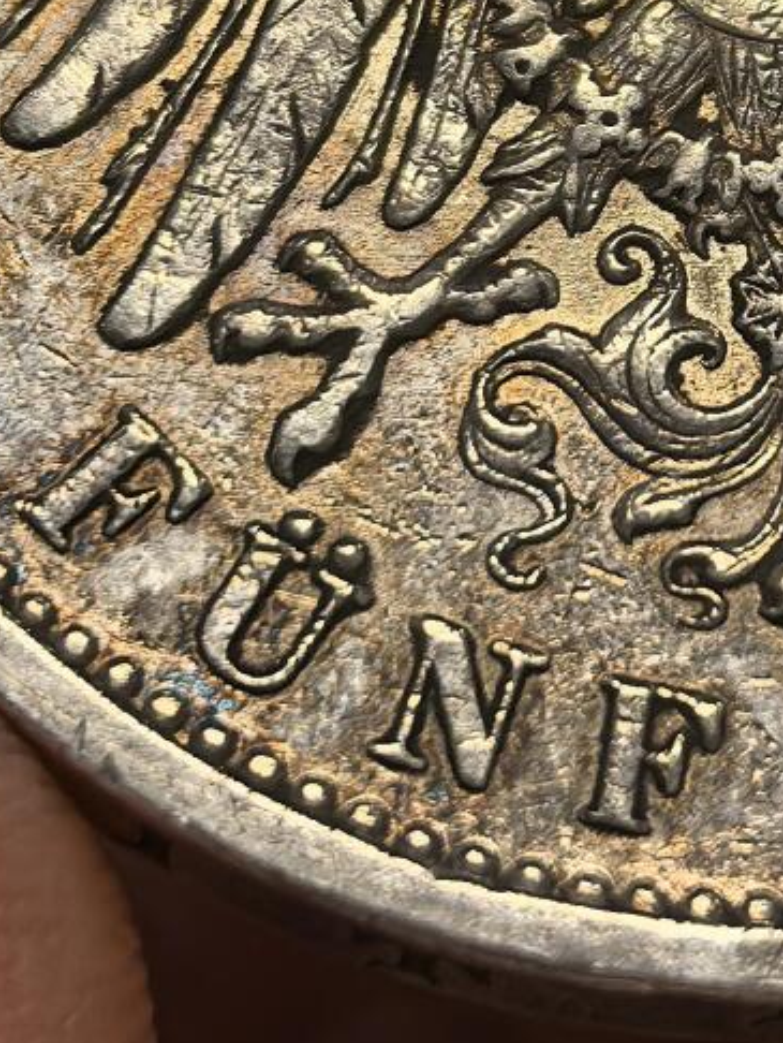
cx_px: 802
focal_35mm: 200
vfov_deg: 9.8
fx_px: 6027
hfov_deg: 7.4
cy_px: 2
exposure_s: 1/100
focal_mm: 6.98
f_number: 2
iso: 50
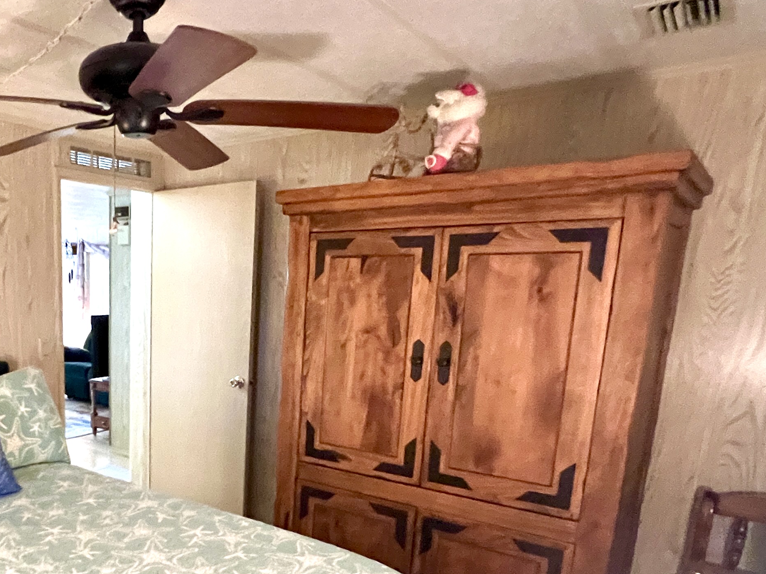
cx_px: 145
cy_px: 419
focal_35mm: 28
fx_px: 620
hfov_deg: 58.2
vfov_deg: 48.1
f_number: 1.8
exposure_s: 1/40
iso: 800
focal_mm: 1.57
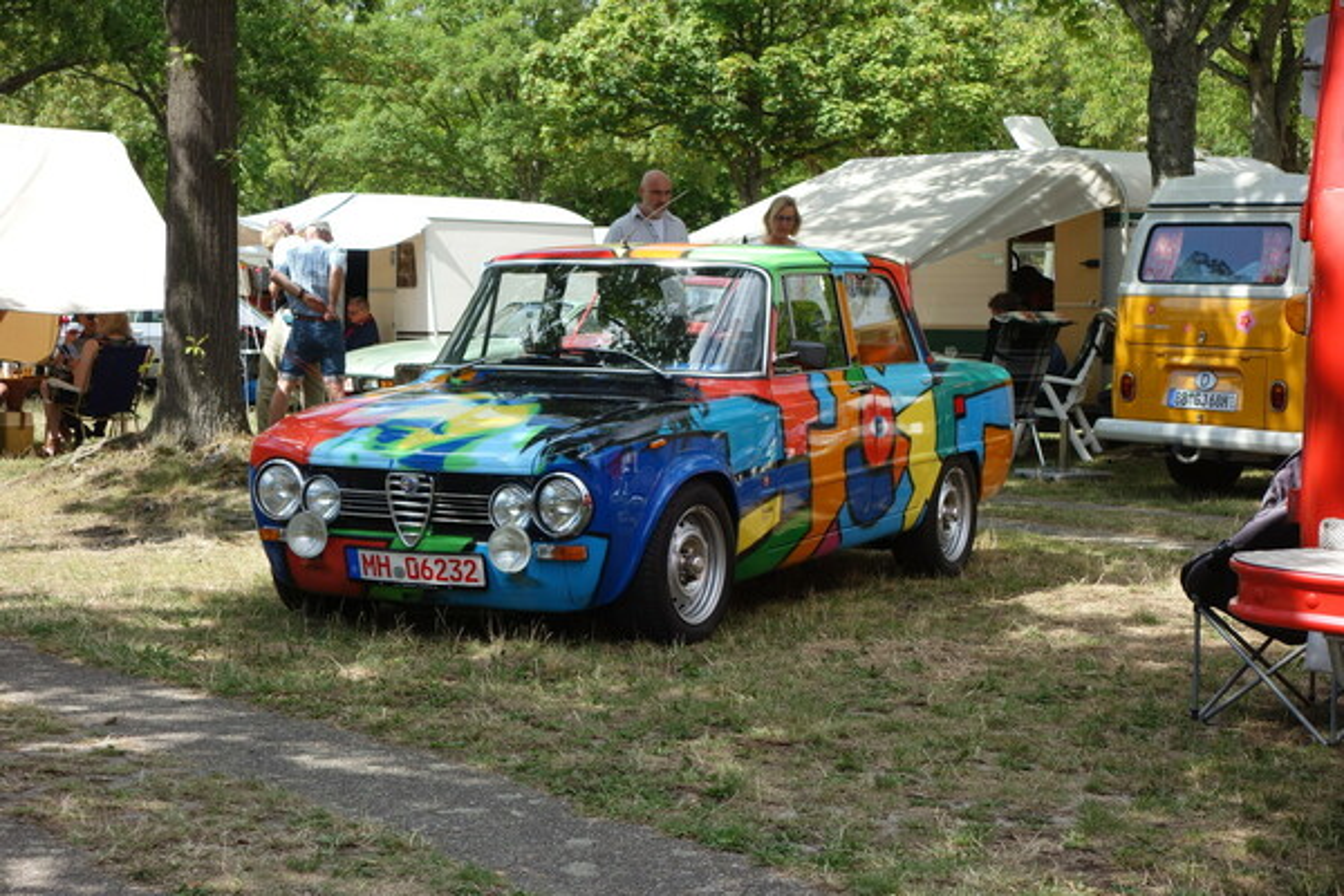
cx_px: 672
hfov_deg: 27.0
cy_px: 448
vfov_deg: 18.2
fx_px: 2800
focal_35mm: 75
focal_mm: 27.86
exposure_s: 1/250
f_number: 5.6
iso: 125
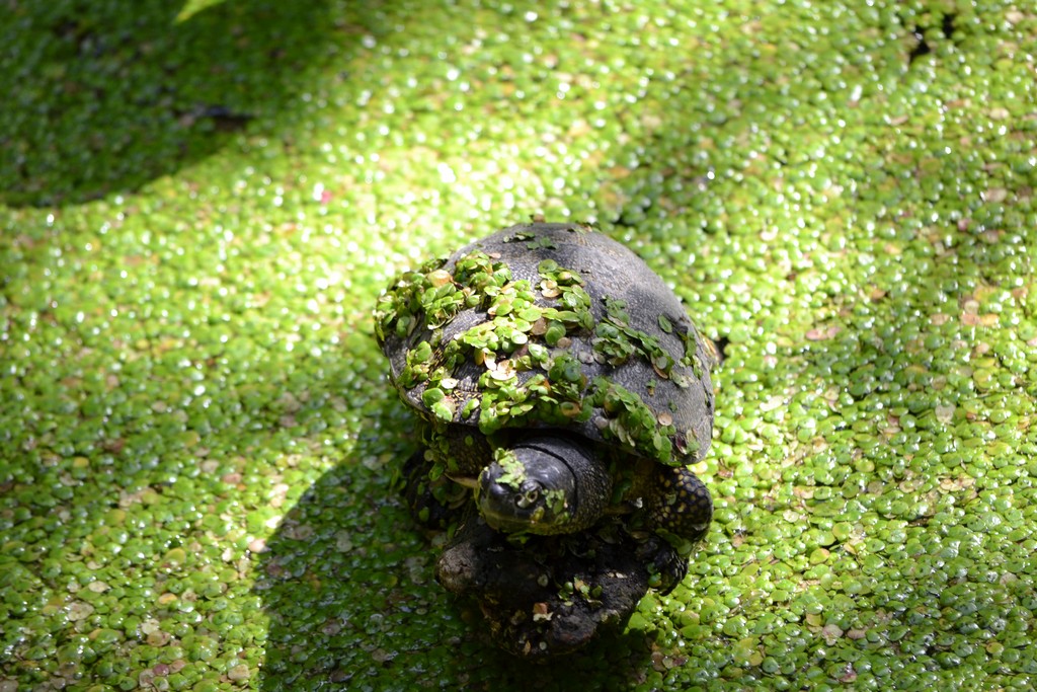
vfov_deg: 5.9
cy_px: 346
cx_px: 518
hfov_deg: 8.9
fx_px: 6698
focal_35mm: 232
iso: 400
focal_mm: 155
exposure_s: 1/250
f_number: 5
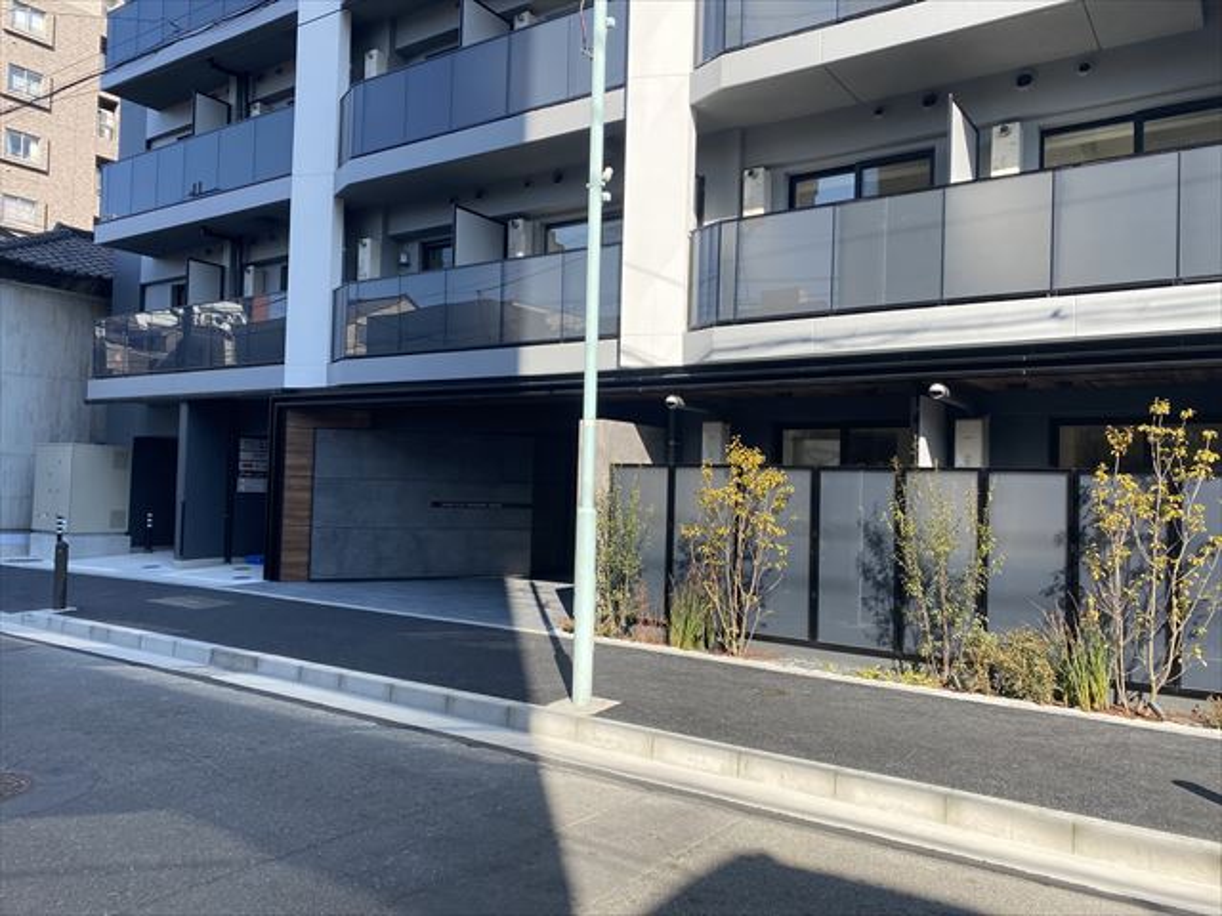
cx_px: 611
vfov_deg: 53.1
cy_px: 458
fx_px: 918
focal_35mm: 26
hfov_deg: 67.3
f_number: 1.8
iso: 32
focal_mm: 4.25
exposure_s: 1/998
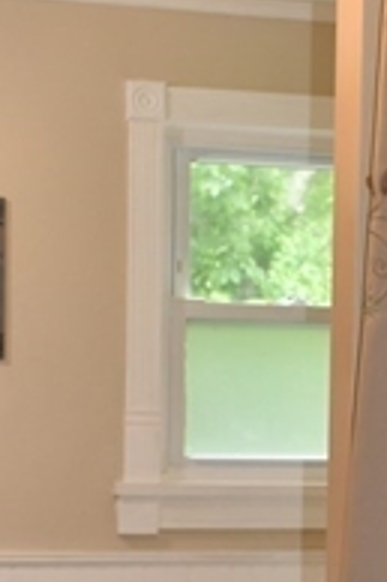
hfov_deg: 12.7
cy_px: 579
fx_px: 1728
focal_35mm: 107
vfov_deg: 18.6
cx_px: 330
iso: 800
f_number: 4.5
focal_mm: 18
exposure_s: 1/80
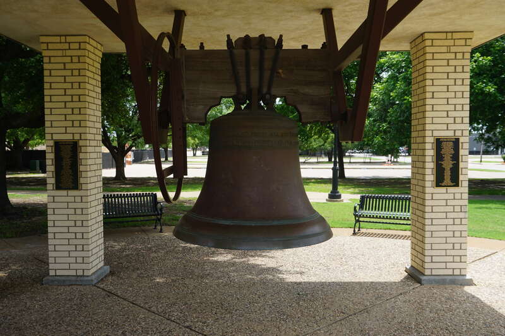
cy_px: 168
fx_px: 442
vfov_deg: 41.7
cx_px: 252
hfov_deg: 59.5
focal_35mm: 32
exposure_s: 1/100
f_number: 9
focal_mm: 21
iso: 100
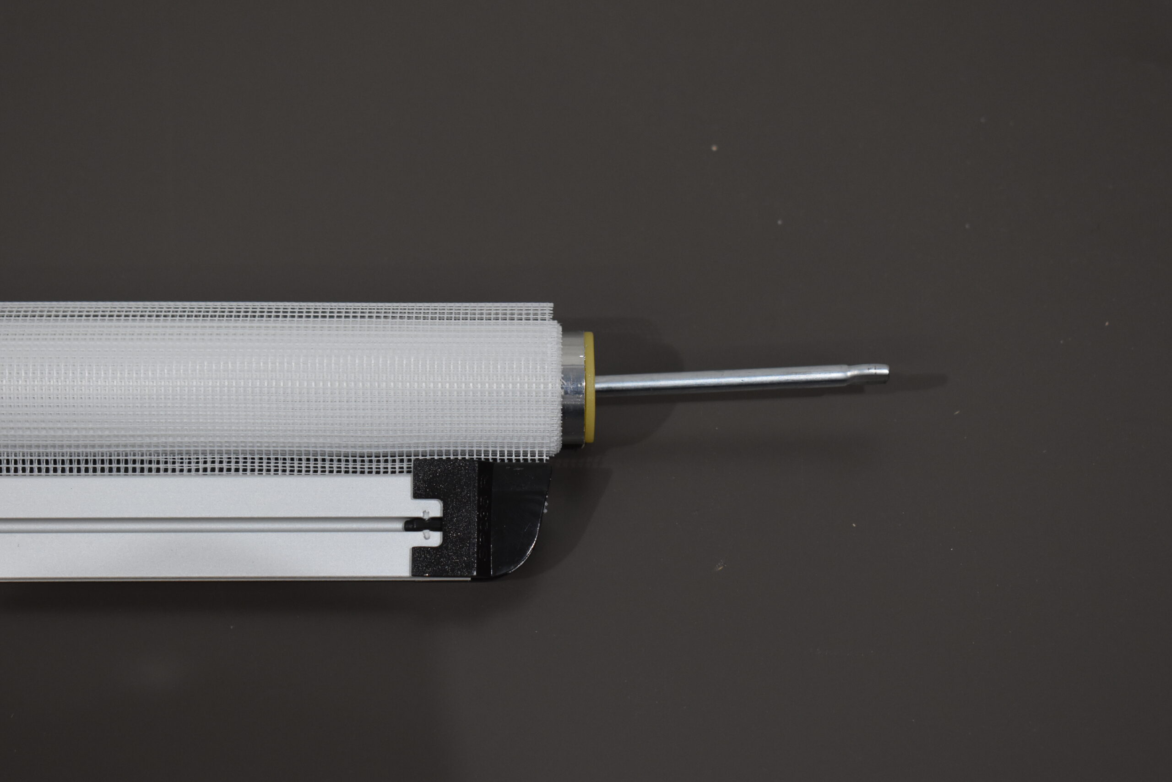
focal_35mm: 78
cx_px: 586
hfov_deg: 26.0
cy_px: 391
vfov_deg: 17.5
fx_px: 2539
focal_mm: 52
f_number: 5.6
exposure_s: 1/200
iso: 800
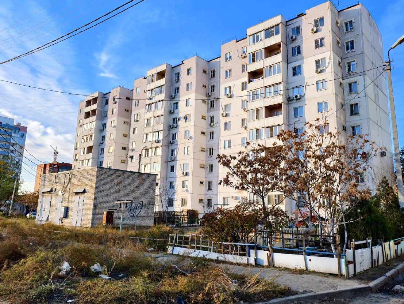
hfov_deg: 65.1
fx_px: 315
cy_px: 146
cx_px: 226
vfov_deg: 51.4
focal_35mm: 27
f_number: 1.57
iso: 71
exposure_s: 1/387
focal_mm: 6.54
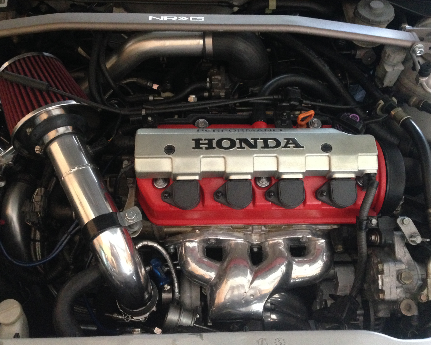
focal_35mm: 35
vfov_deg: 42.2
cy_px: 174
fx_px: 446
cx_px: 216
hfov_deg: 51.5
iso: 400
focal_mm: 4.12
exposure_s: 1/15
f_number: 2.4
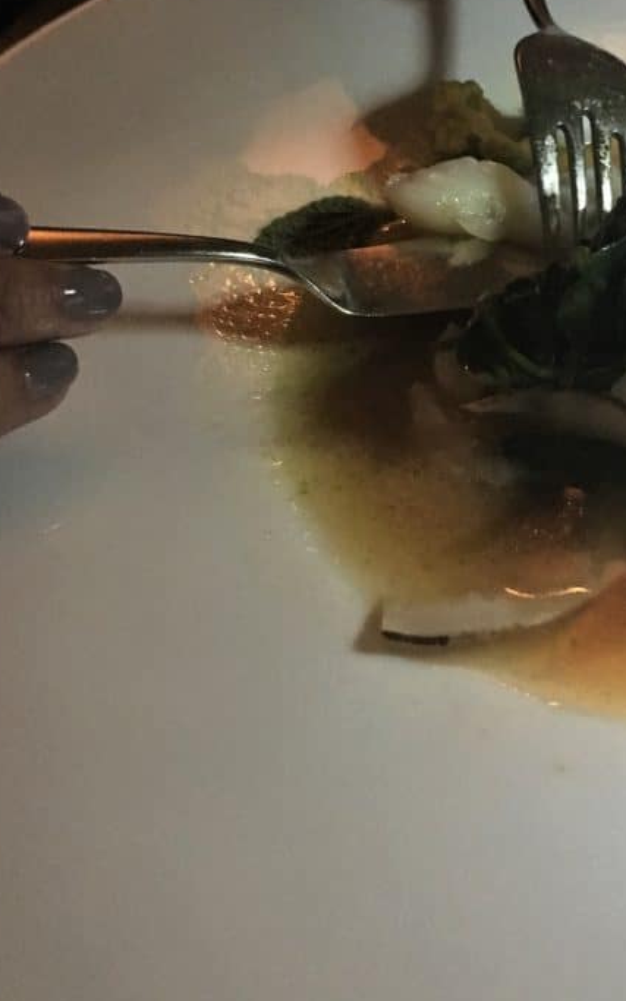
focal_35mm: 48
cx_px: 471
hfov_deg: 26.5
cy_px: 337
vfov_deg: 41.3
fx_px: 1310
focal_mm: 4.15
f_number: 2.2
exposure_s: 1/17
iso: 320
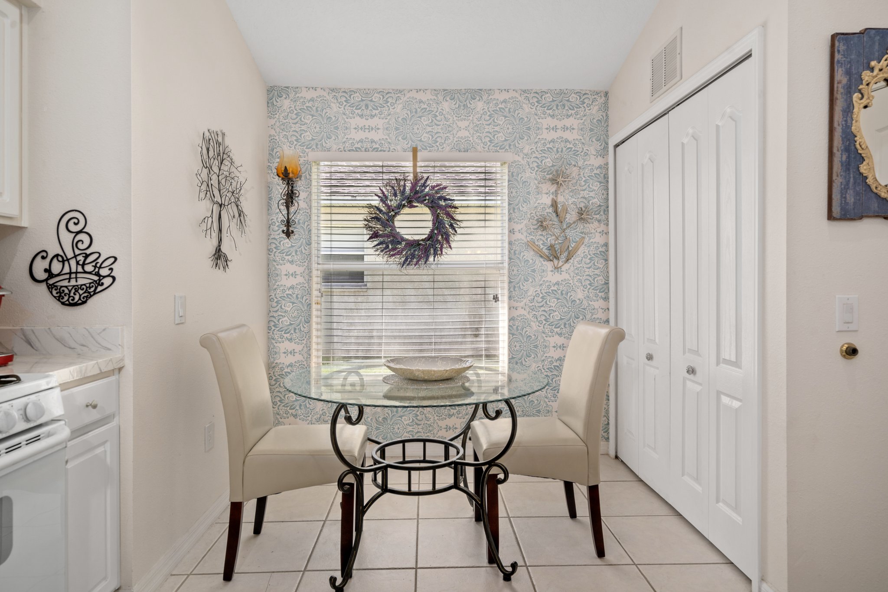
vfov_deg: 59.5
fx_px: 518
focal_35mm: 21
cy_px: 296
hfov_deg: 81.2
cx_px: 444
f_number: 8
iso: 320
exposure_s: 1/8
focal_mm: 21
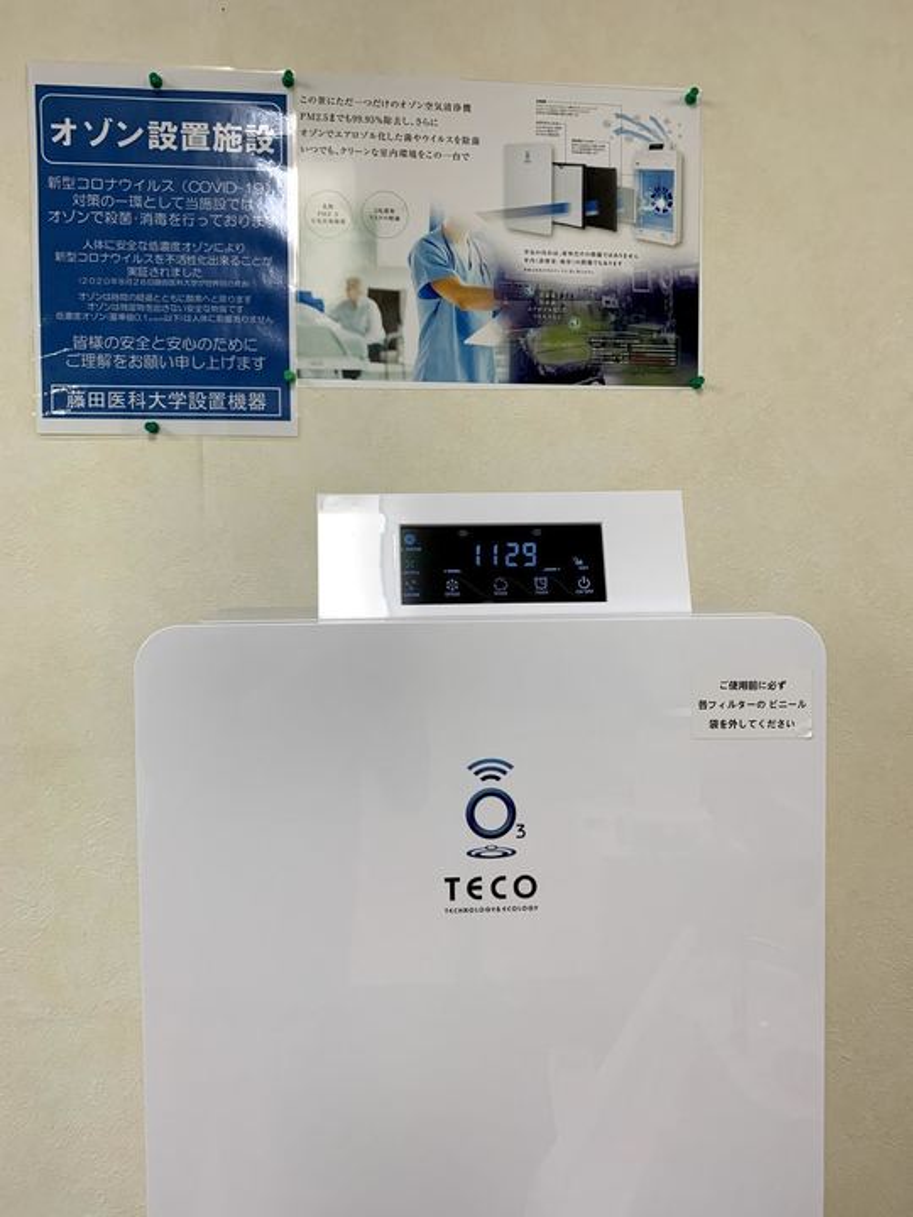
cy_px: 608
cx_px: 456
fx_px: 914
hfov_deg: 53.1
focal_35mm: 26
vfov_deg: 67.3
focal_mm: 4.25
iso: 80
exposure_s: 1/100
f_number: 1.8
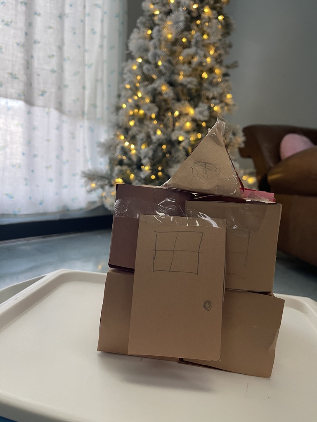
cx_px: 158
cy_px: 211
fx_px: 305
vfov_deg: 69.4
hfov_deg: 54.9
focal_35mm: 25
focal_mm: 5.1
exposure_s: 1/60
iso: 160
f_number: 1.6
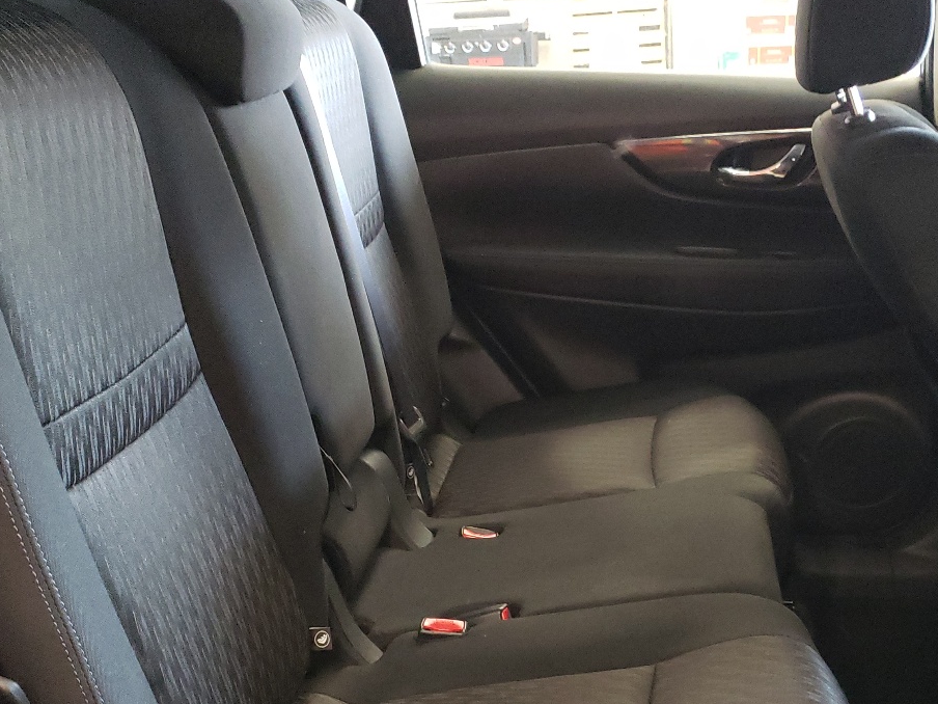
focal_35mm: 46
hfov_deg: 41.1
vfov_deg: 31.1
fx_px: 1246
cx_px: 542
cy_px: 499
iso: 458
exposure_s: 1/30
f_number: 1.5
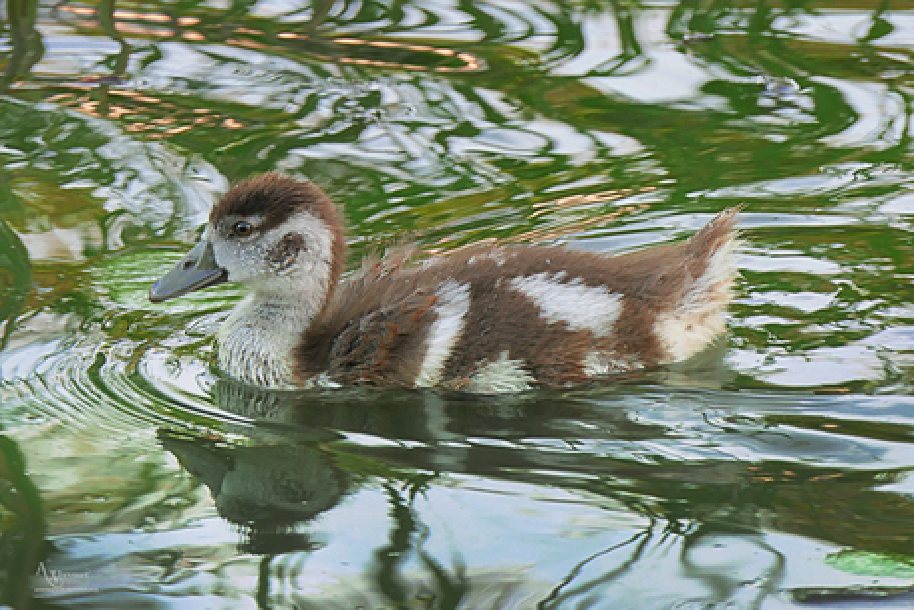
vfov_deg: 3.5
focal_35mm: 391
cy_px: 305
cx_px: 457
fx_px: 9930
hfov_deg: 5.3
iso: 400
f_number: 4.5
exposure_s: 1/125
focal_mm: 143.8
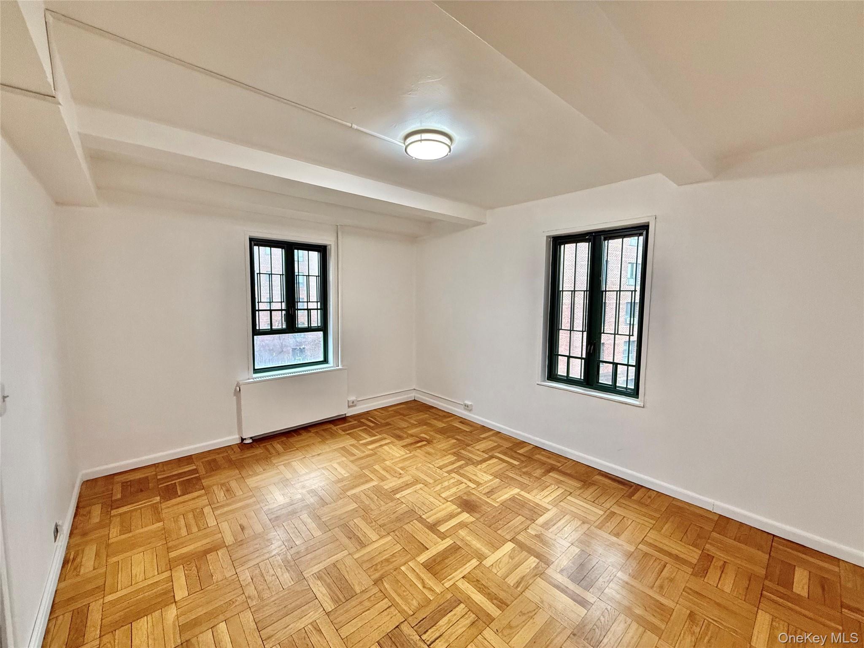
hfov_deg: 102.1
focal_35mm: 14
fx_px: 349
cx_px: 432
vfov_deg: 85.7
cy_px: 324
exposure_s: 1/120
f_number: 2.2
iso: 320
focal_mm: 2.22
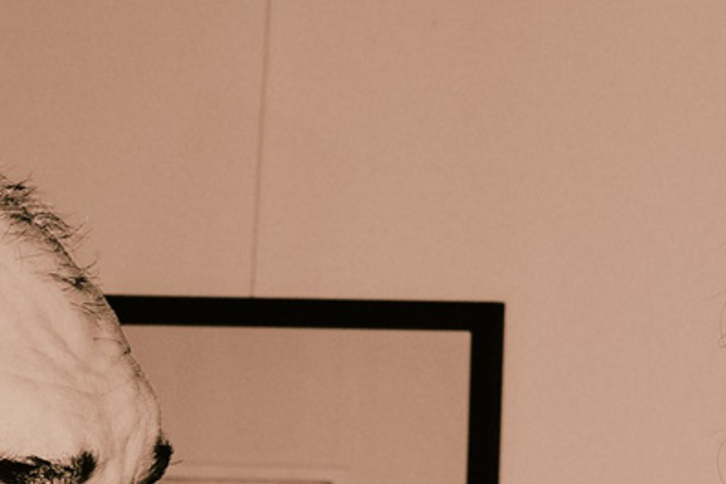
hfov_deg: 9.1
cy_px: 727
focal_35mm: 223
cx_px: 838
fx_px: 4502
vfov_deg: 6.1
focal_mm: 34.5
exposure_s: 1/100
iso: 320
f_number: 11
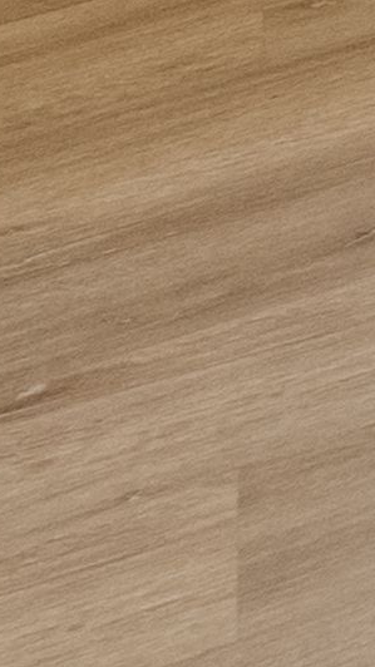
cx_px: 3505
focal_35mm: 189
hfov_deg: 3.2
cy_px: -1808
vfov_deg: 8.1
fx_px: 3343
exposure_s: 1/50
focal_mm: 16
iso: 1000
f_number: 8
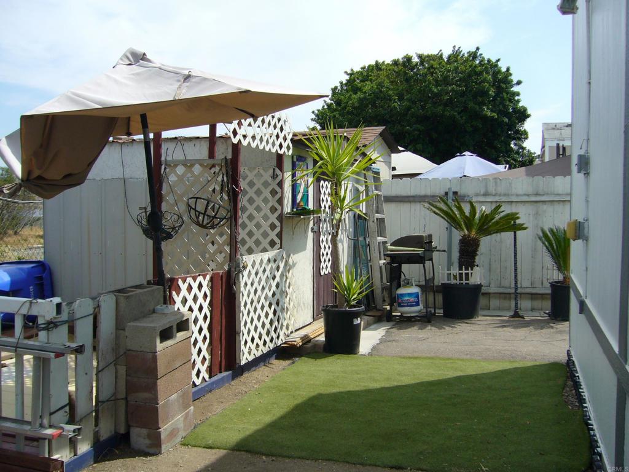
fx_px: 636
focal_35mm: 35
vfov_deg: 40.7
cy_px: 236
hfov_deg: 52.6
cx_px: 314
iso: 100
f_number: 5.6
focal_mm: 5.8
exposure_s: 1/500
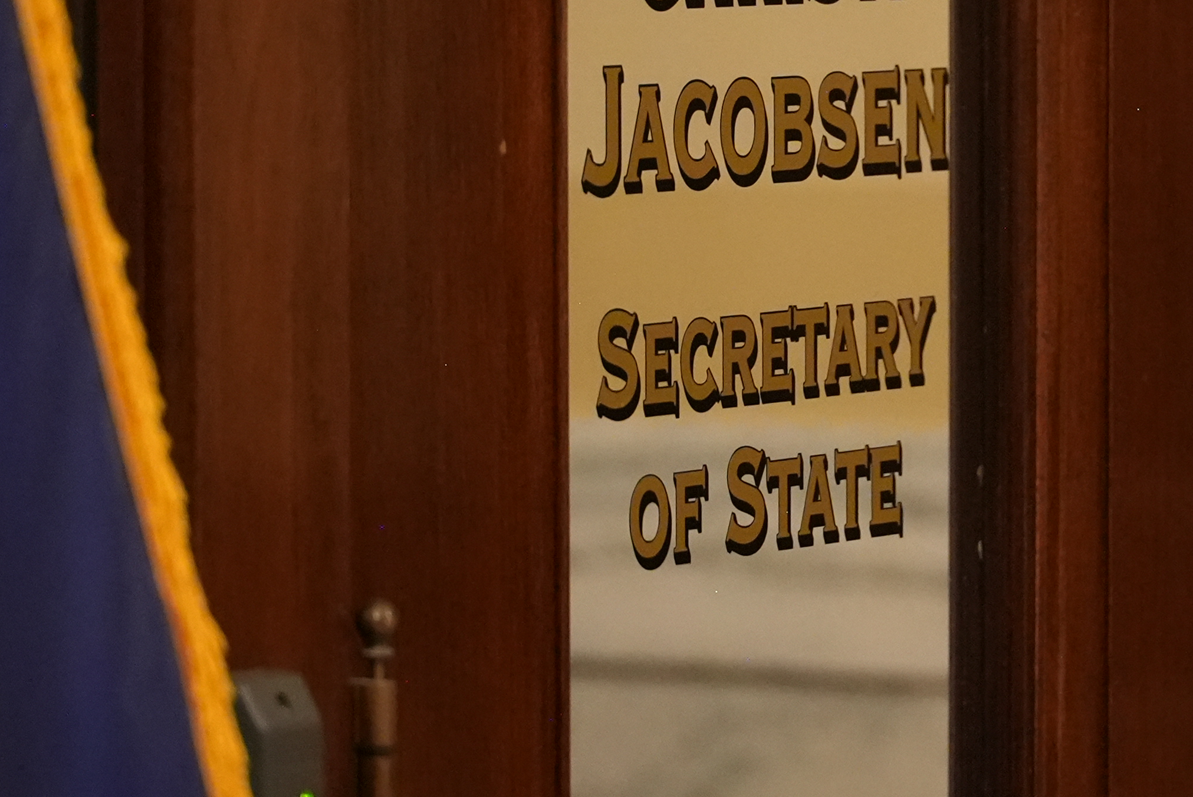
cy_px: 212
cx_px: 1093
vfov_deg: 4.9
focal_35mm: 283
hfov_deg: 7.3
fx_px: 9383
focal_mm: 135
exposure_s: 1/125
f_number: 4
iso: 12800
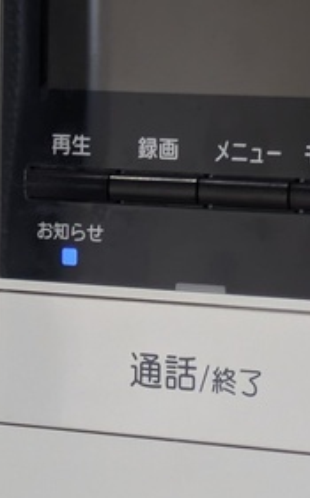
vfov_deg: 11.3
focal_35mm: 185
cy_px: 181
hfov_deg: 7.1
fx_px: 2507
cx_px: 255
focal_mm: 5.43
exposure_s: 1/120
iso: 233
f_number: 1.89
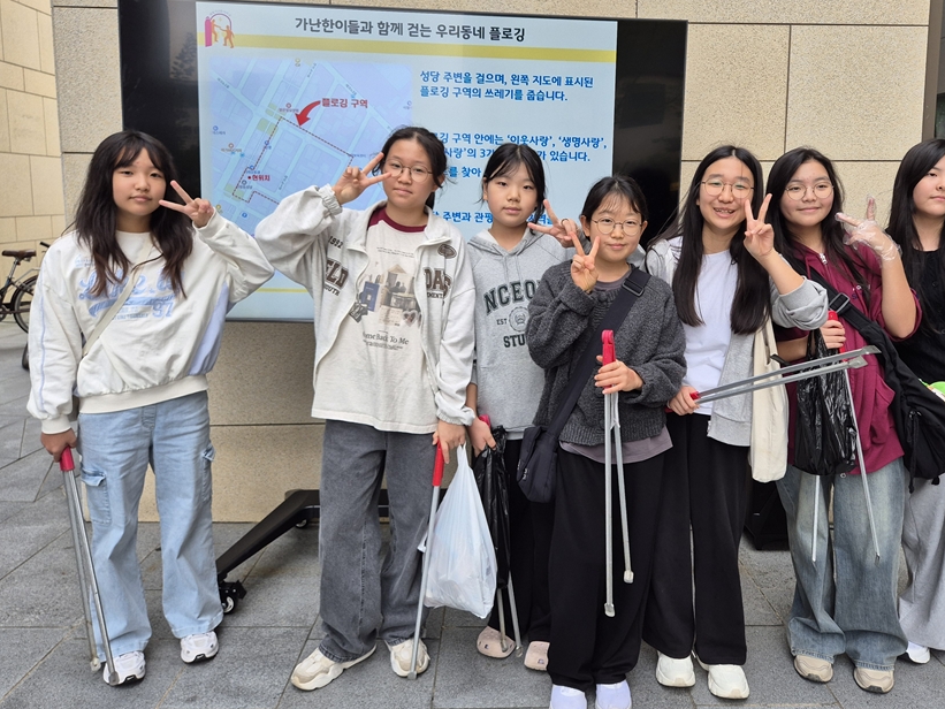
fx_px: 764
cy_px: 287
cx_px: 546
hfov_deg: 63.1
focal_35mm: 28
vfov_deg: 49.5
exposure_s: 1/180
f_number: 1.8
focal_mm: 5.4
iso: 80
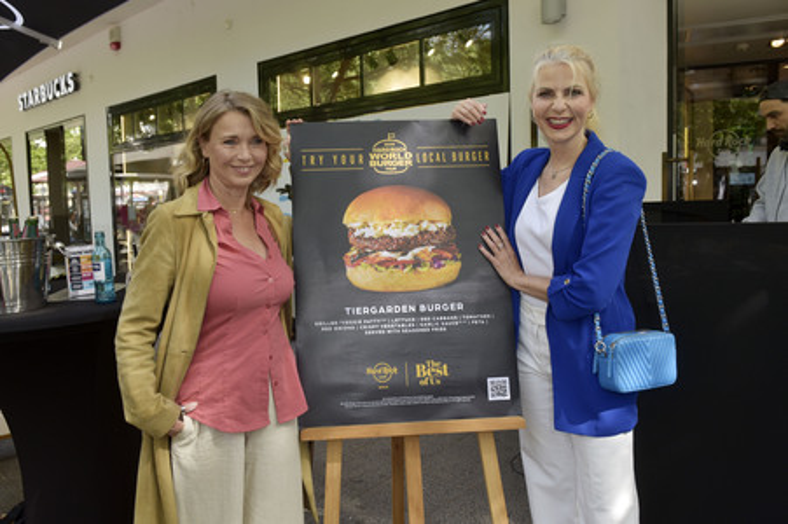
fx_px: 591
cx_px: 394
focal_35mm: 27
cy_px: 262
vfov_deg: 47.9
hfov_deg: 67.4
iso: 160
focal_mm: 27
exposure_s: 1/125
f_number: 5.6
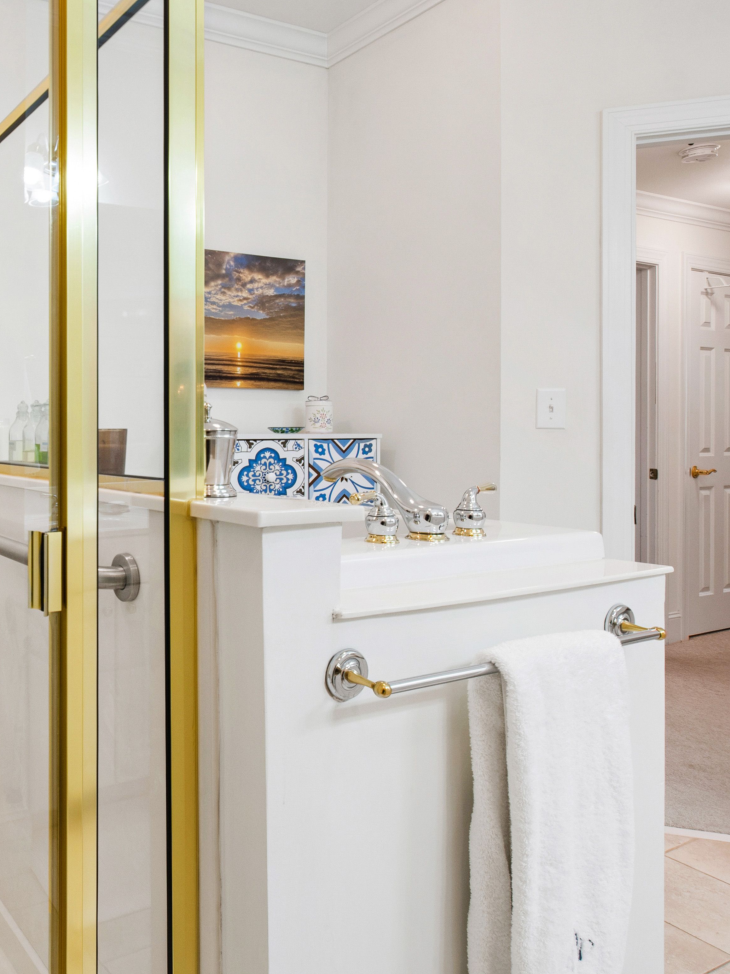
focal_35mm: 26
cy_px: 402
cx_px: 69
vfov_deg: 66.8
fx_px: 731
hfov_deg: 47.5
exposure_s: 1/5
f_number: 8
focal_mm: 10
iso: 100
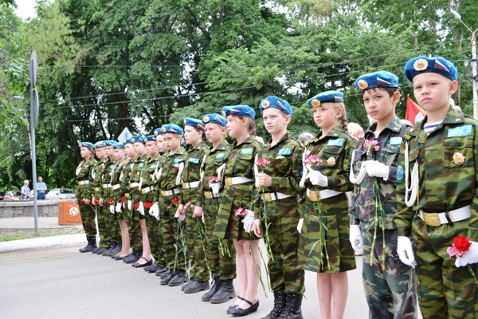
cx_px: 239
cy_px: 160
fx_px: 438
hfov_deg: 57.2
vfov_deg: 40.0
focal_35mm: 33
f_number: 5.6
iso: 320
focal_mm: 22
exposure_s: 1/125
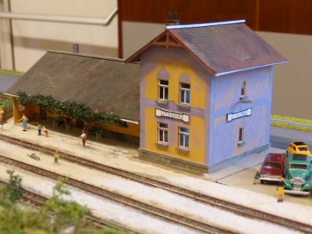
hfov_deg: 29.0
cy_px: 115
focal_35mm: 67
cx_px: 151
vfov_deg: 21.9
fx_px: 604
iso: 400
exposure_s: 1/40
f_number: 2.8
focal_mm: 10.9
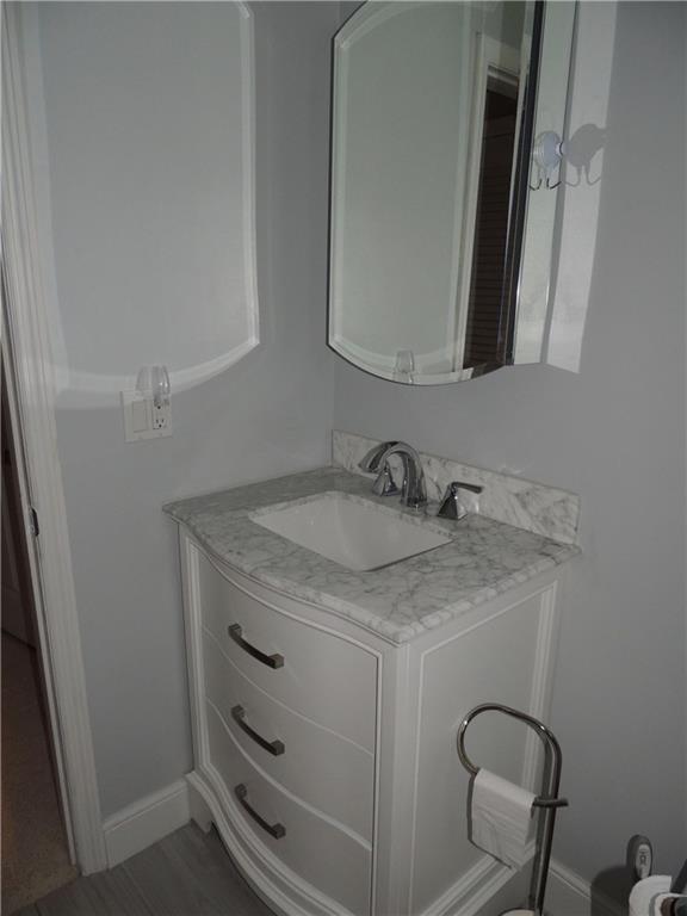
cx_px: 344
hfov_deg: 56.8
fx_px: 635
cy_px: 458
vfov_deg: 71.6
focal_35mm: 24
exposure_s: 1/30
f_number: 3
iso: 200
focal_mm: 4.3
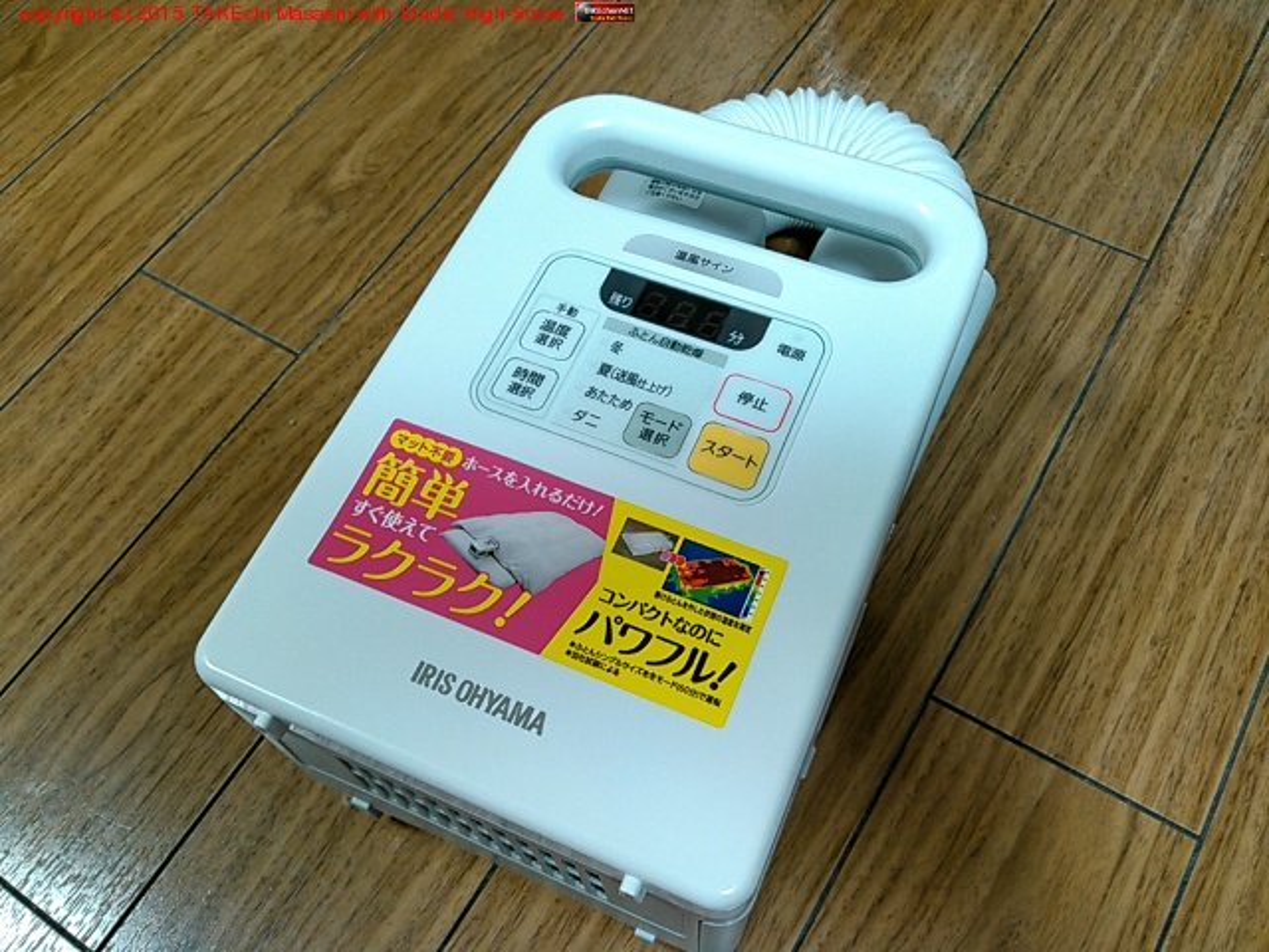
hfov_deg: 60.0
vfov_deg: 46.8
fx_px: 1100
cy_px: 476
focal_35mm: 30
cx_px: 634
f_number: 2.4
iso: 320
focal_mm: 4
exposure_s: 1/16.7
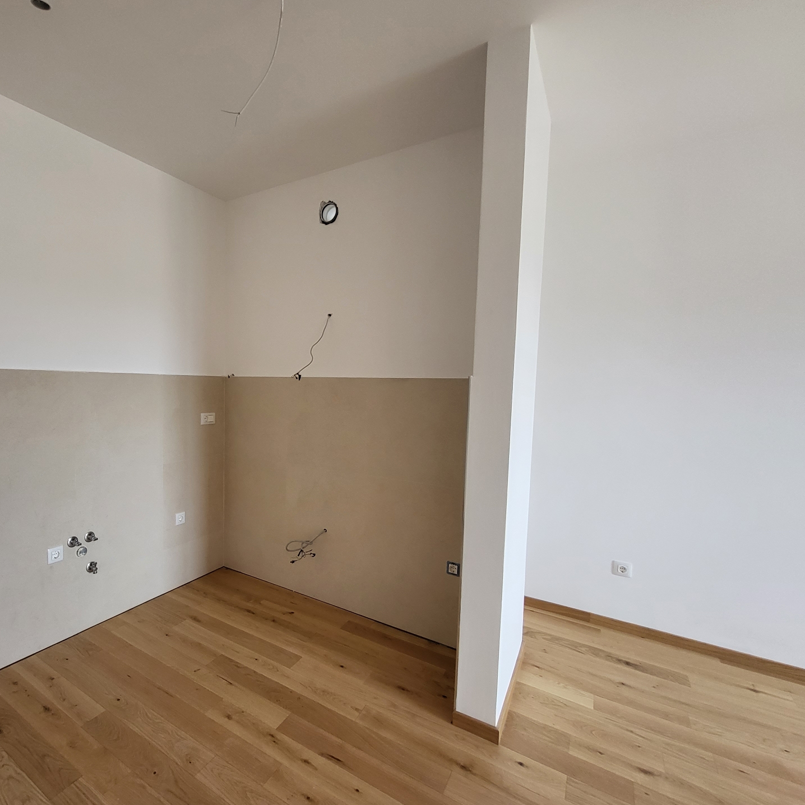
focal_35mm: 16
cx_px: 292
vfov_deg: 87.4
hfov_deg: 85.4
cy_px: 412
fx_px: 421
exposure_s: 1/50
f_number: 2.2
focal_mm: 1.74
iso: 160
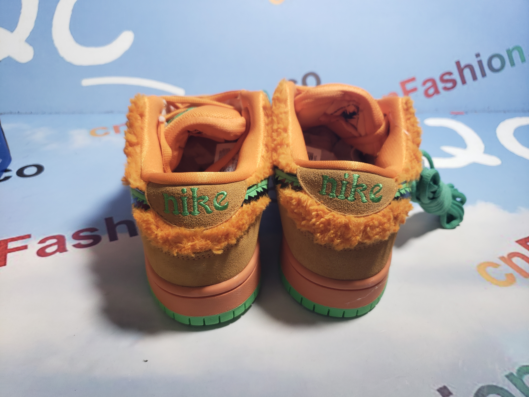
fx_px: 397
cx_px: 264
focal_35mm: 26
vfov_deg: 53.1
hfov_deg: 67.3
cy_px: 198
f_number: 1.5
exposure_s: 1/310
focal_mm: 4.3
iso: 50
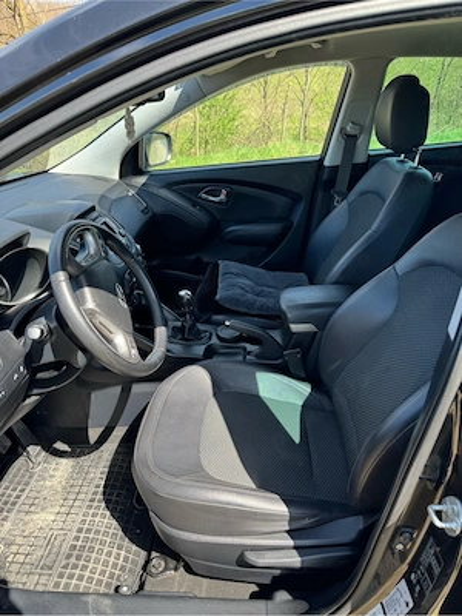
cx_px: 231
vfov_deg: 71.6
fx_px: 427
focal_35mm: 24
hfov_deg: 56.8
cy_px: 308
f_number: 1.78
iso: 80
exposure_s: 1/491
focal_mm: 6.76
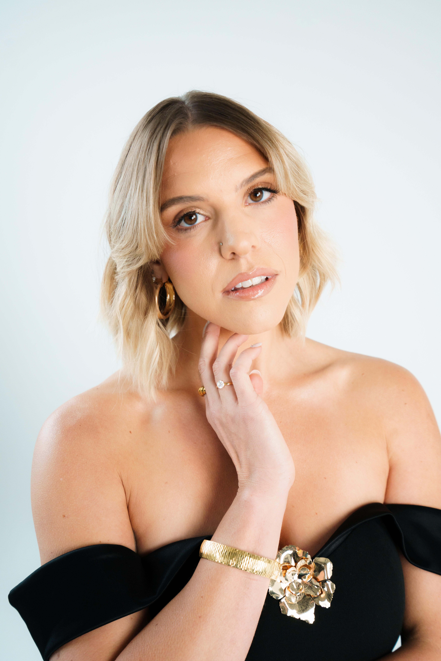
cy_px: 330
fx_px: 643
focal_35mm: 35
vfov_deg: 54.4
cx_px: 220
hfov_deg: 37.9
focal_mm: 35
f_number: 4.5
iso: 1000
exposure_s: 1/400
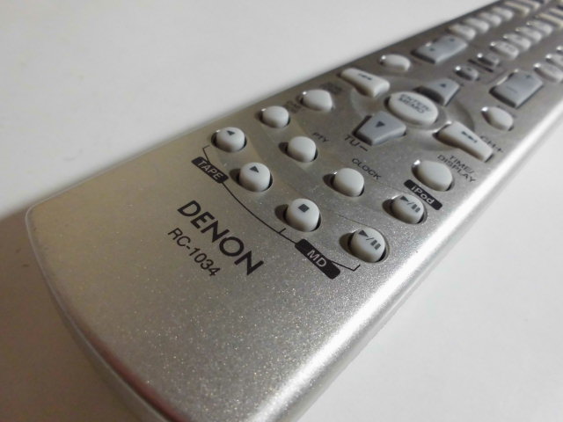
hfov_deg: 67.3
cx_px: 282
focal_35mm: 26
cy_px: 211
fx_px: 423
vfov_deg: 53.1
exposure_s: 1/30
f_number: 3.5
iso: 400
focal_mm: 4.6
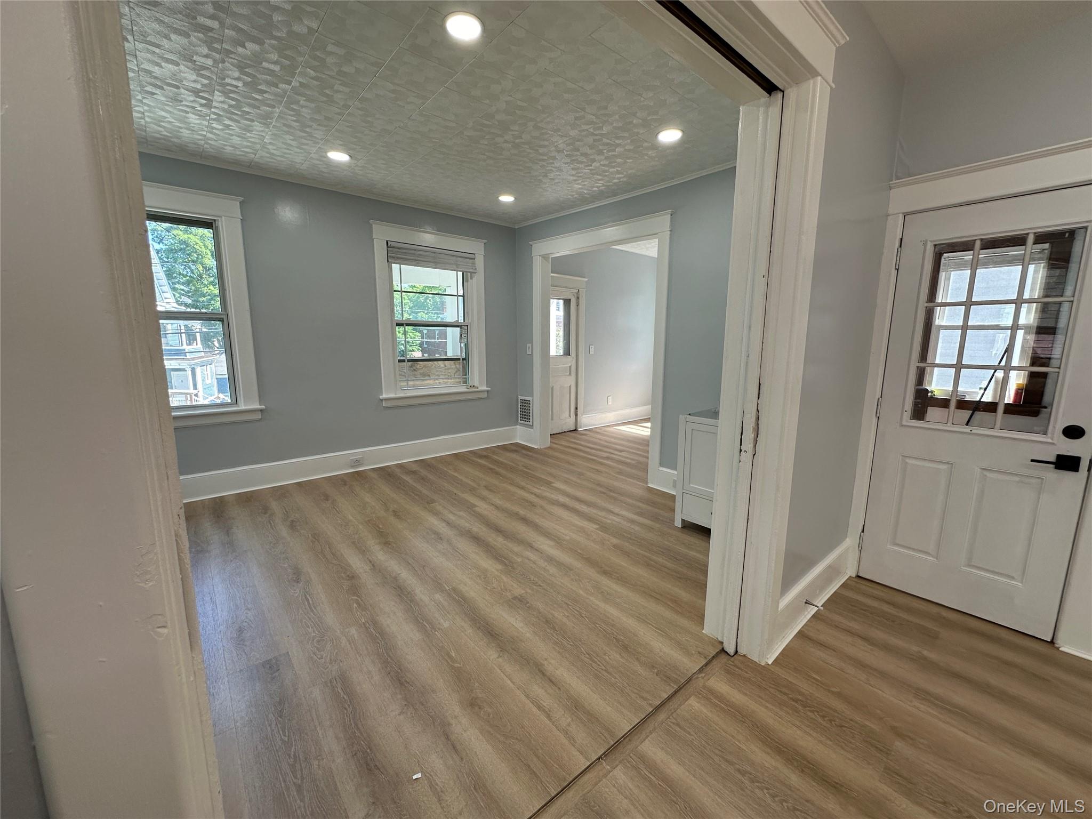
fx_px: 442
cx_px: 546
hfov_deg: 102.1
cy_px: 410
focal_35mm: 14
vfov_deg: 85.7
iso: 80
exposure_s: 1/120
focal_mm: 2.22
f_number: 2.2
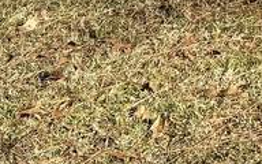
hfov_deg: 11.2
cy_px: -466
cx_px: 519
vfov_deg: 6.4
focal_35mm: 170
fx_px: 1214
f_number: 1.78
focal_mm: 6.76
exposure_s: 1/2331
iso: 80
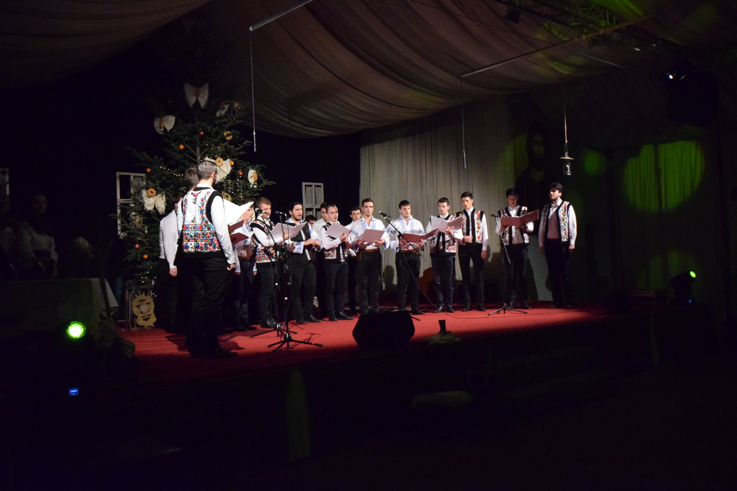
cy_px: 246
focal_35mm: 36
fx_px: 737
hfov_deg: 53.1
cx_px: 368
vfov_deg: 36.9
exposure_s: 1/100
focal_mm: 24
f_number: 5.6
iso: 8000
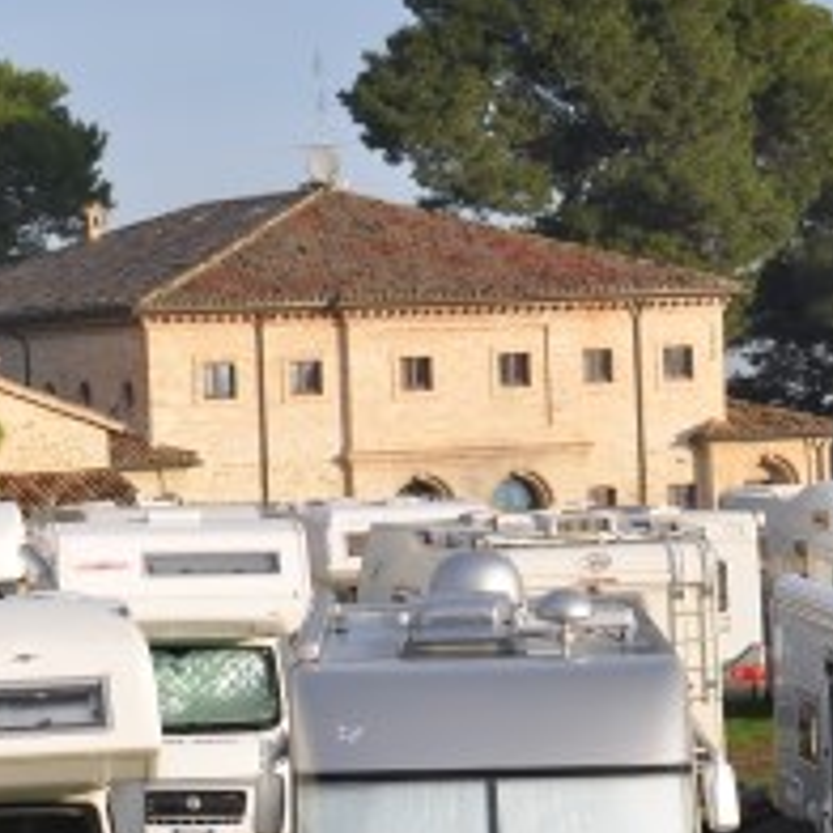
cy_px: 300
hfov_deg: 10.6
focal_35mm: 164
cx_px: 68
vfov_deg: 10.7
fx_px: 4465
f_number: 9
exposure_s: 1/320
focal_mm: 42
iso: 200
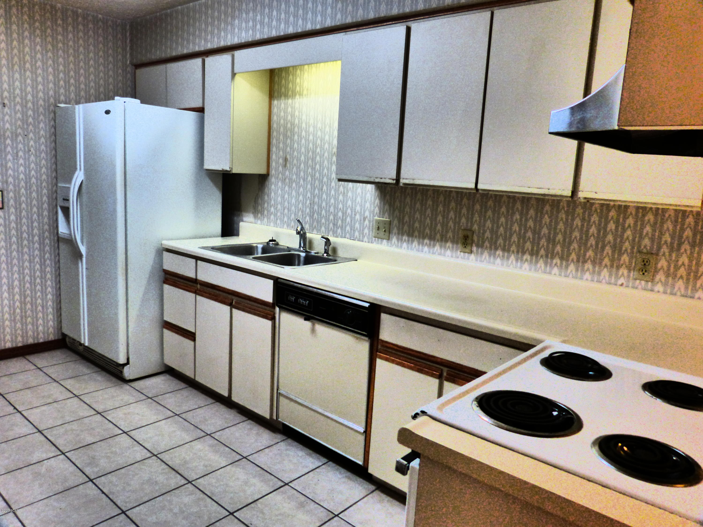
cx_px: 352
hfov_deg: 69.4
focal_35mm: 25
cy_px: 264
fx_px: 508
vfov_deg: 54.9
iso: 400
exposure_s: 1/13
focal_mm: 4.5
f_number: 2.8
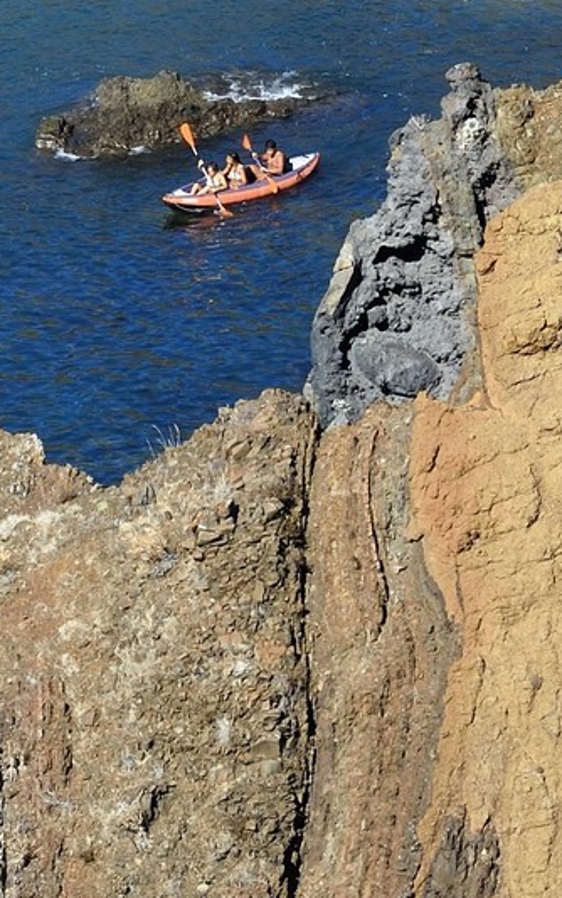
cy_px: -987
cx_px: 493
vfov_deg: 2.8
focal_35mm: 756
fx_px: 18517
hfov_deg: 1.7
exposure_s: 1/200
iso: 200
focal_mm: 165
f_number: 13
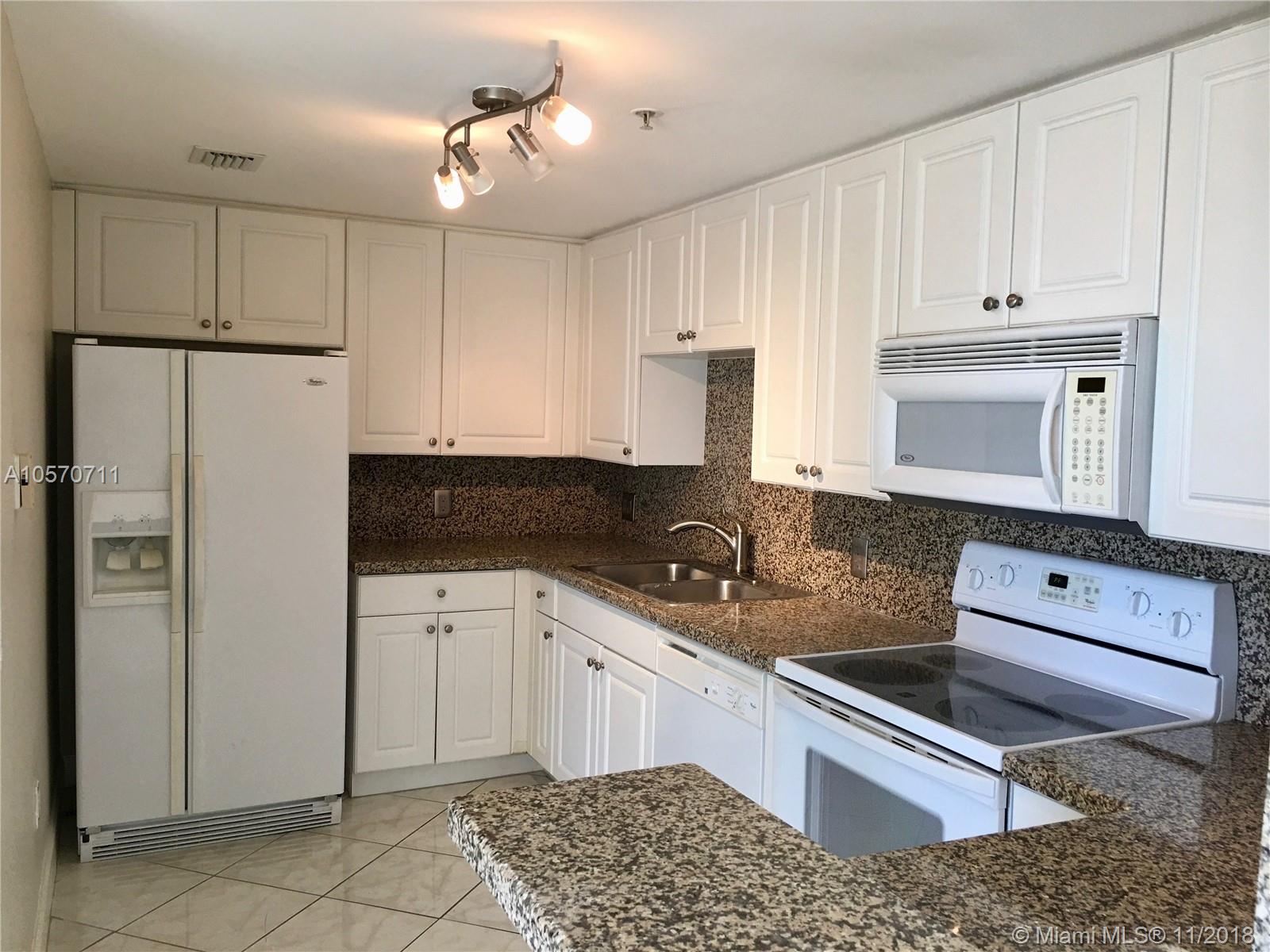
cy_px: 476
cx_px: 635
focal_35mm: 29
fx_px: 1064
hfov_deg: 61.7
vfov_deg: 48.2
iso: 32
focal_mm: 4.15
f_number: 2.2
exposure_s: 1/30
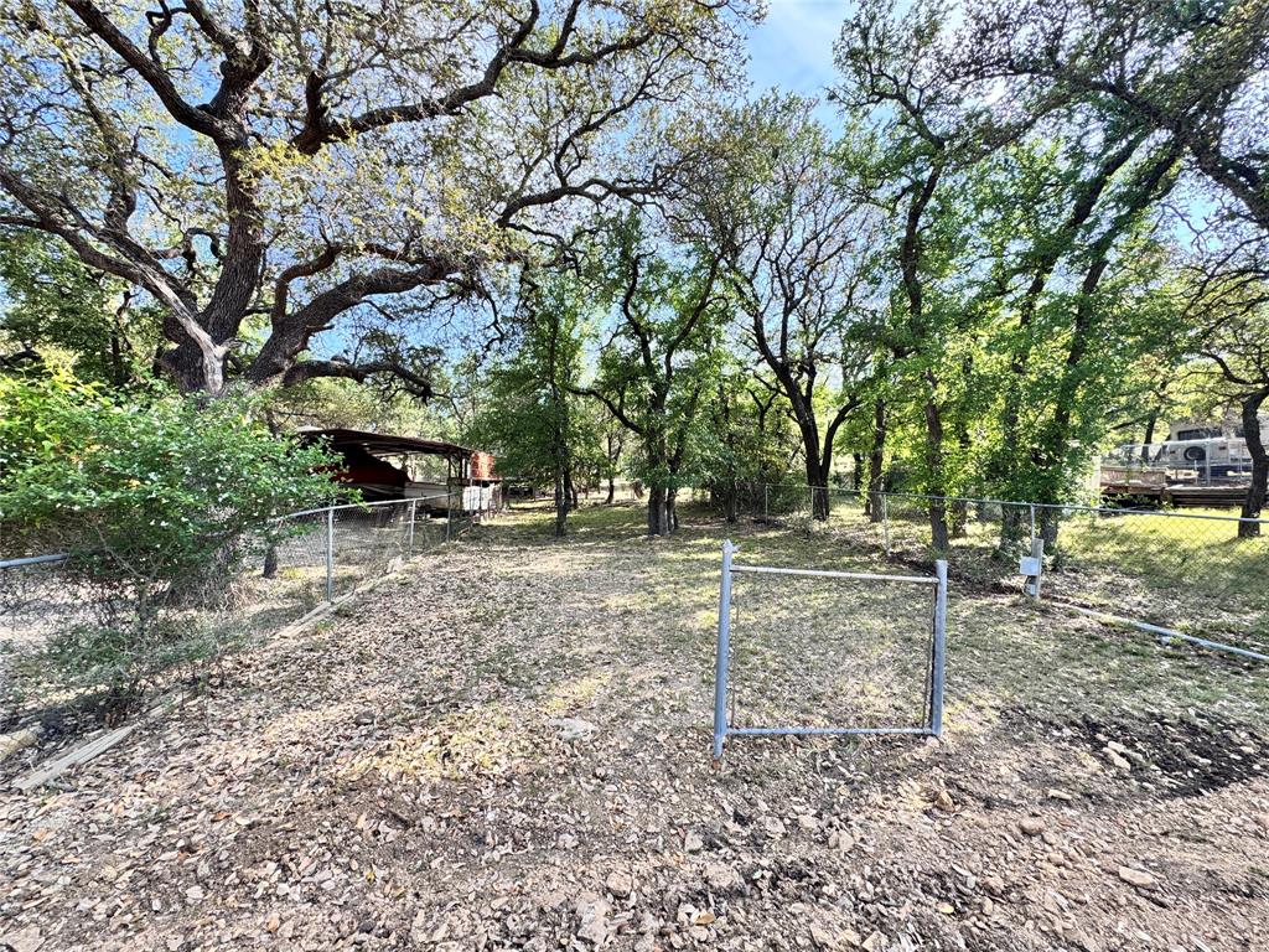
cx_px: 634
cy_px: 476
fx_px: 513
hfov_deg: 102.1
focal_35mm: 14
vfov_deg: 85.7
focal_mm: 2.22
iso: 40
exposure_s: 1/303
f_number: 2.2
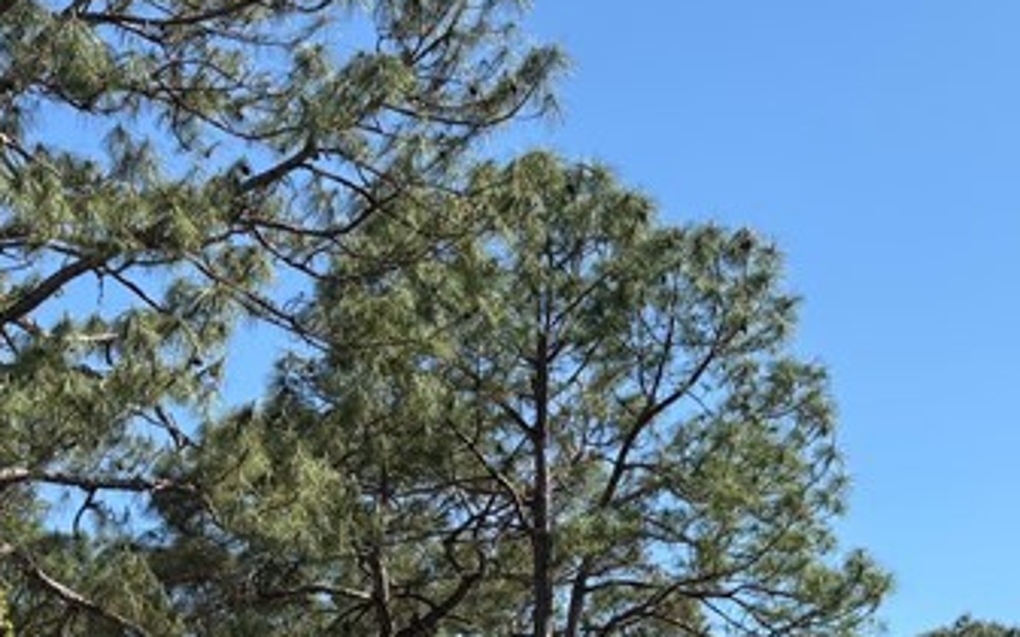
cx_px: 777
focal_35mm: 84
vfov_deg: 14.7
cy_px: 883
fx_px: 2335
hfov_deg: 24.3
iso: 50
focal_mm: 5.96
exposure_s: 1/2364
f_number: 1.6
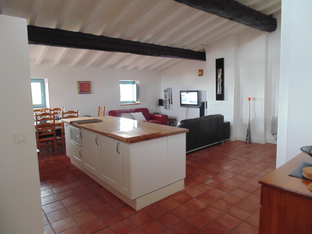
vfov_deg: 61.1
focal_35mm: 22
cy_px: 117
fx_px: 198
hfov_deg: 76.4
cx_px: 156
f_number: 3.1
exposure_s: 1/13
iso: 400
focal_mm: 4
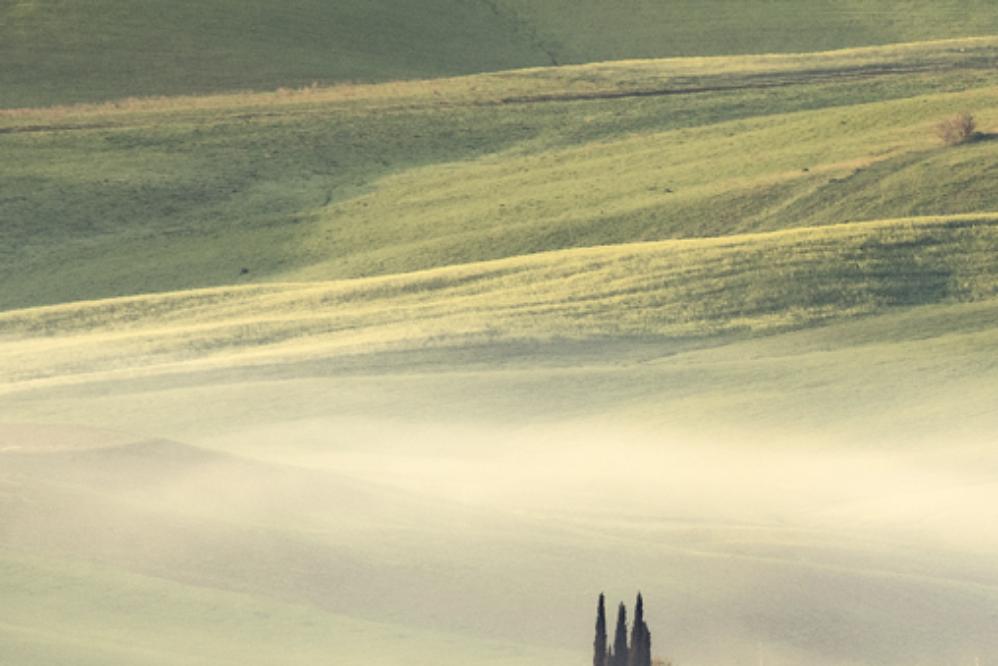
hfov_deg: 0.9
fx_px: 67047
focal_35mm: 2418
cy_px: 871
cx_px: 1868
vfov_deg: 0.6
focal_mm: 600
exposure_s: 1/15
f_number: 10
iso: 64
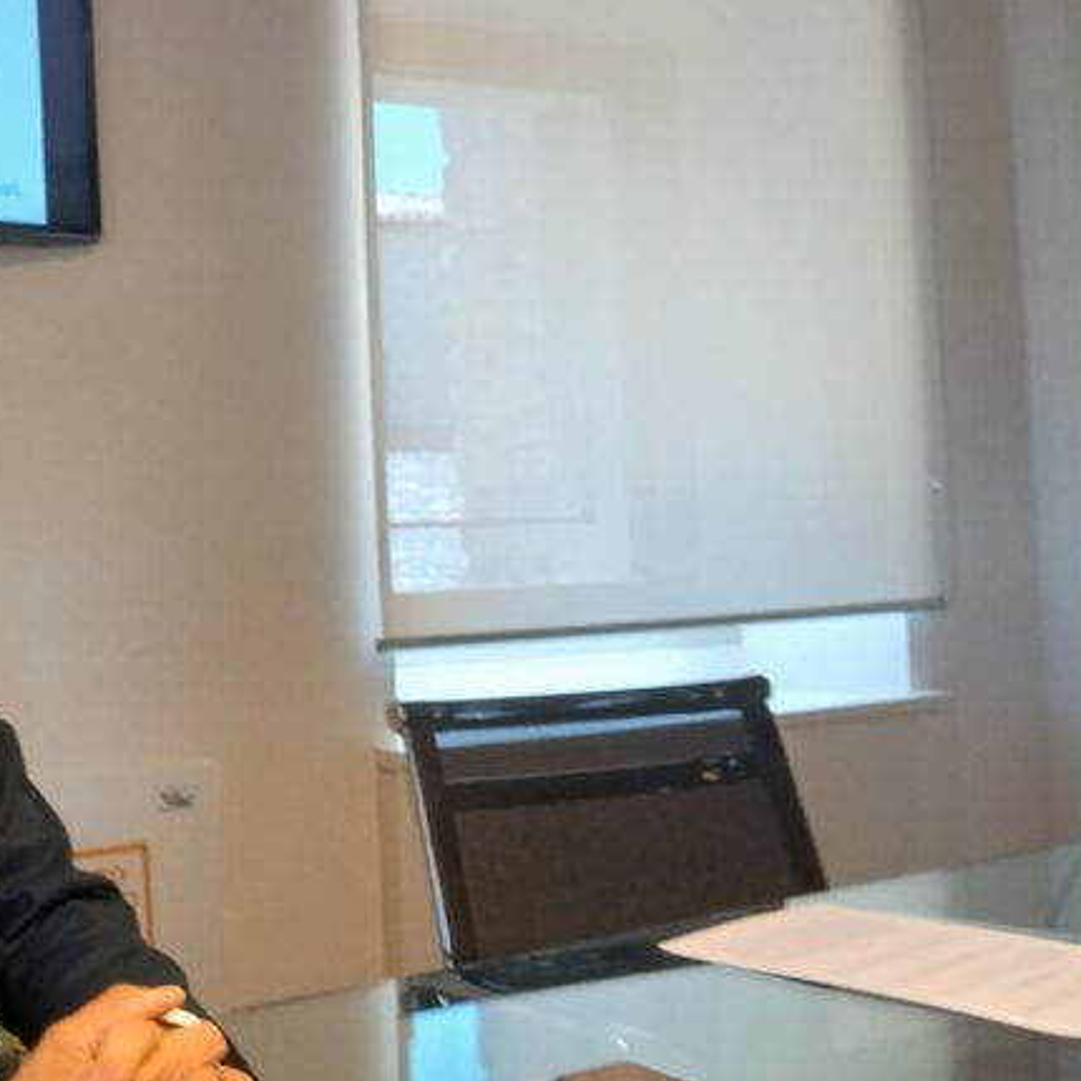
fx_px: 1625
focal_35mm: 46
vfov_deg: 36.6
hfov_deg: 33.8
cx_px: 18
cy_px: 426
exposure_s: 1/50
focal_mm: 3.98
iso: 250
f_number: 1.8
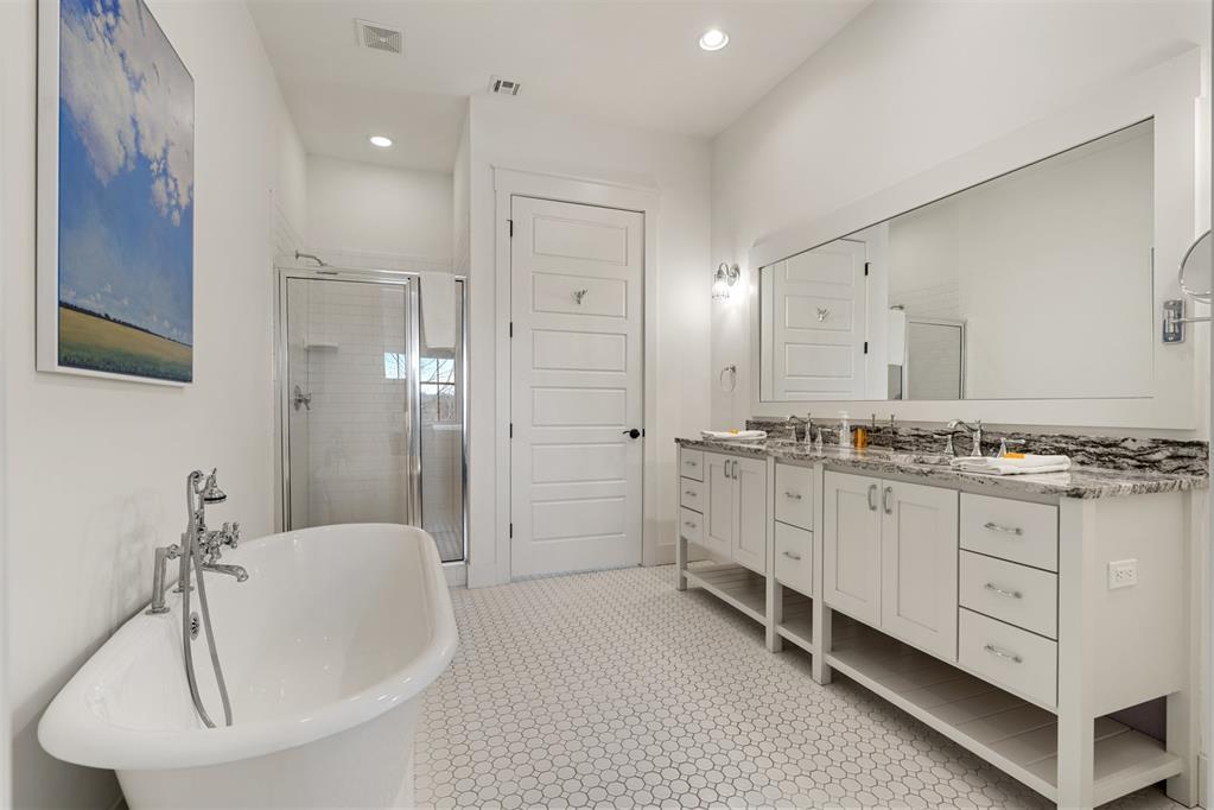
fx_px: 540
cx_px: 607
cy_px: 405
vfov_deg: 73.7
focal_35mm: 16
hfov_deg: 96.7
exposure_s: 1/2
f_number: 8
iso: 100
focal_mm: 16
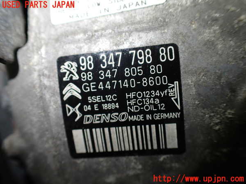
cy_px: 92
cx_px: 123
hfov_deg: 60.0
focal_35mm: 30
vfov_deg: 46.8
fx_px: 213
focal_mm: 5.4
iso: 125
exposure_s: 1/125
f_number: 2.3
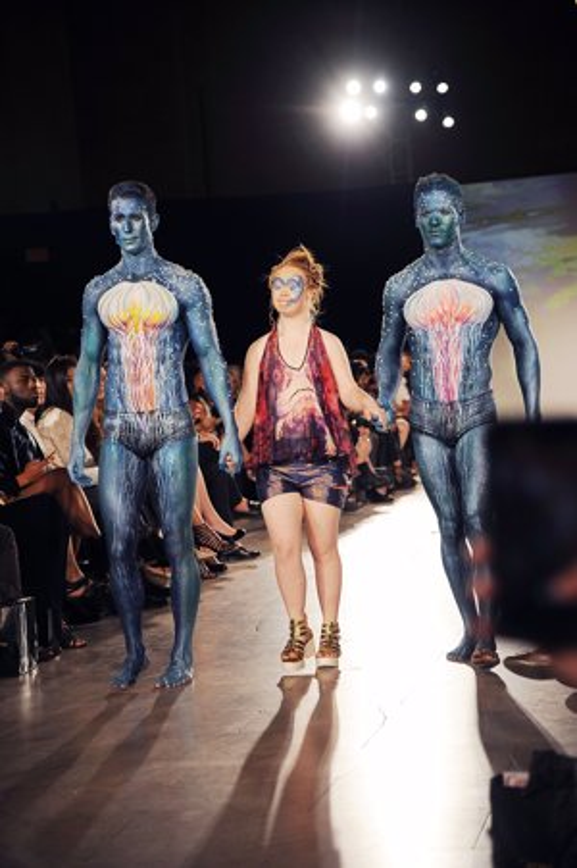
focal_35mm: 86
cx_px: 288
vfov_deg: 23.7
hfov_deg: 15.9
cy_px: 434
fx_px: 2071
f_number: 4
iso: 800
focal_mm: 86
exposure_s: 1/1000
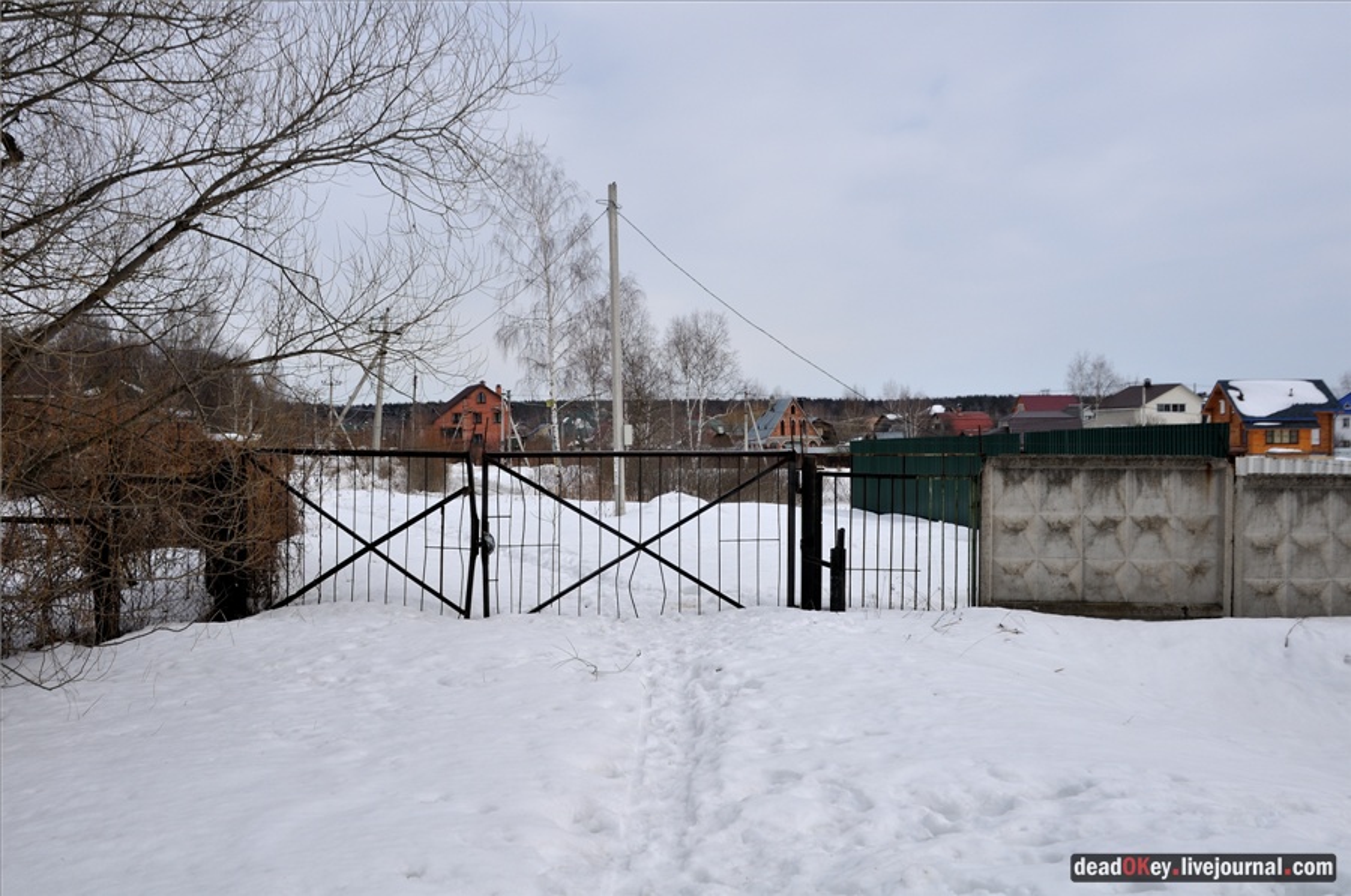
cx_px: 676
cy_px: 448
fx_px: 1349
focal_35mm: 36
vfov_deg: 36.8
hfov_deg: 53.2
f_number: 7.1
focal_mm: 24
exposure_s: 1/640
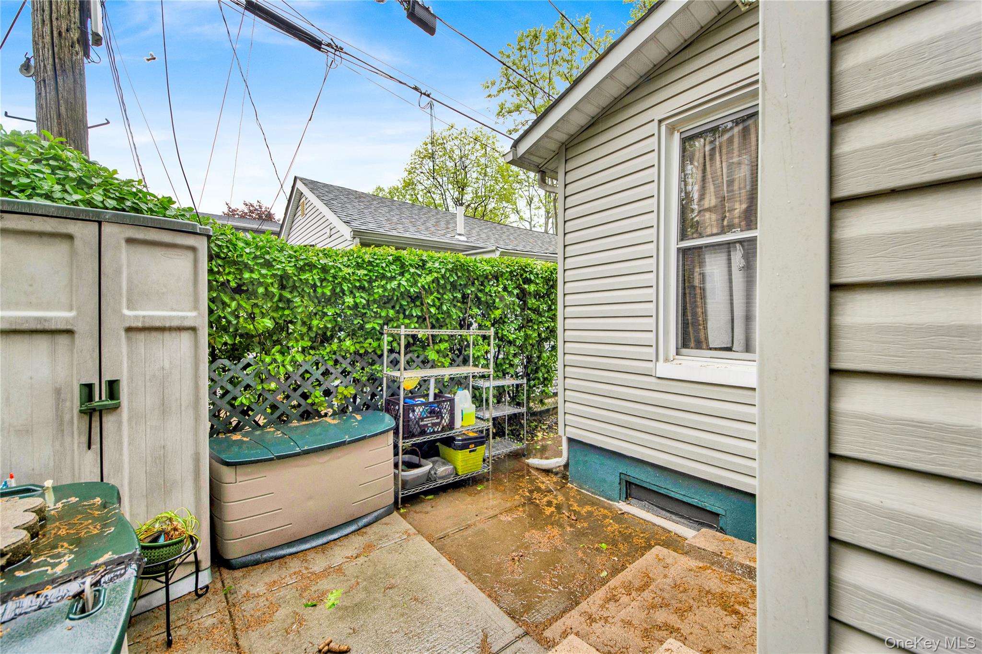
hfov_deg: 112.6
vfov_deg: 90.0
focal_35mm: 12
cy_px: 327
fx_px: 327
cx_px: 491
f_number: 8
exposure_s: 1/25
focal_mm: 8
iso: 100
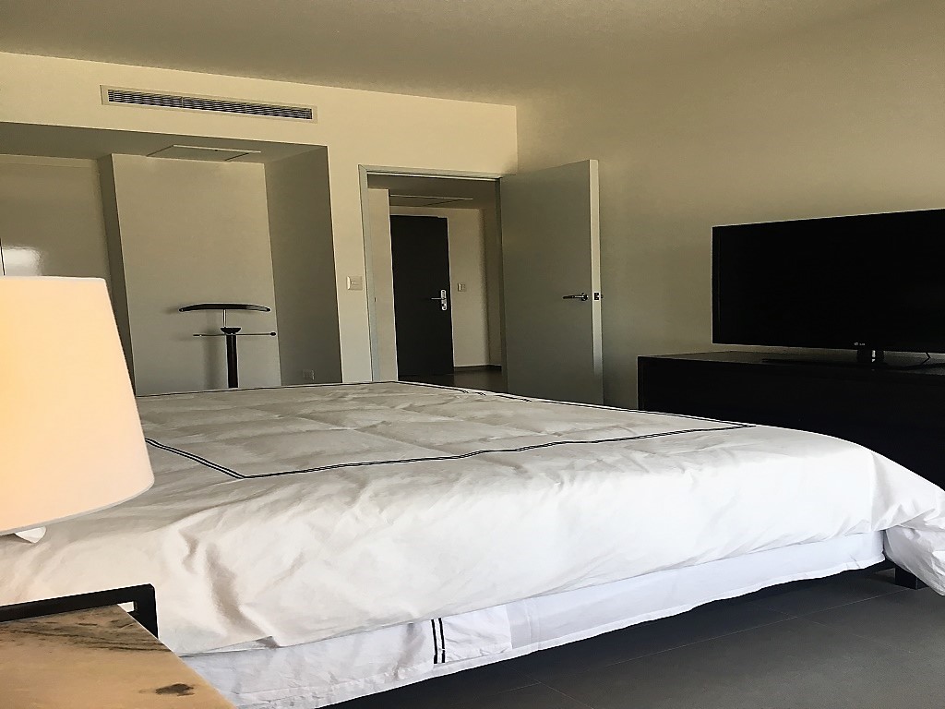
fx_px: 792
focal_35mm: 29
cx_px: 472
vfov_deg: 48.2
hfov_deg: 61.7
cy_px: 354
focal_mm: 4.15
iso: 25
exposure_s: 1/40
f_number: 2.2
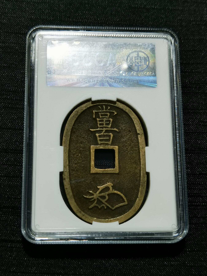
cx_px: 104
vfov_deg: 31.2
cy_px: 138
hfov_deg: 23.7
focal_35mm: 62
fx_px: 494
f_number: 1.9
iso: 64
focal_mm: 6.67
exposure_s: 1/100
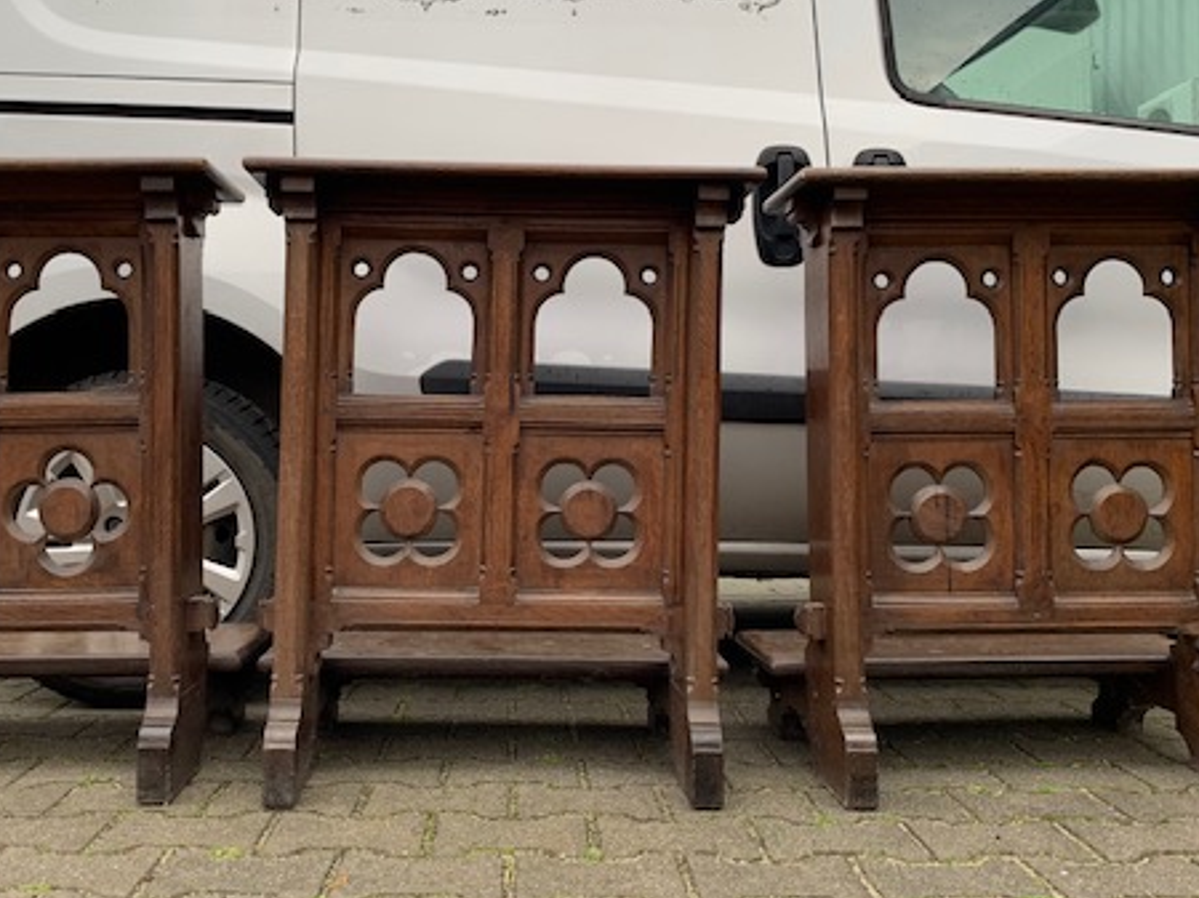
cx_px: 520
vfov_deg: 38.6
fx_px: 1281
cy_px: 416
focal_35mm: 37
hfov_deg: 50.0
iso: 50
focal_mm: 4.25
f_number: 1.8
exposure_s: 1/121
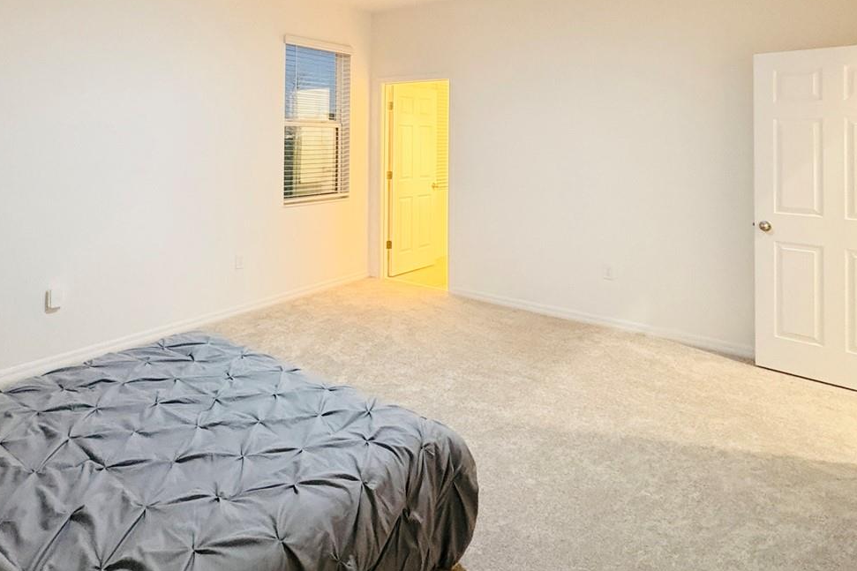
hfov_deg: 73.4
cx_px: 371
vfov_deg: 50.4
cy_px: 128
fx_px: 571
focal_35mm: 24
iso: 640
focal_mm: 2.22
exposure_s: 1/60
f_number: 2.2
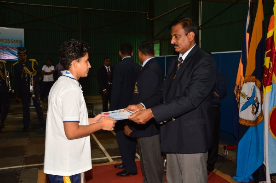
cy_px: 92
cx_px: 138
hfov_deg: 53.2
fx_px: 276
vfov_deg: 36.8
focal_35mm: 36
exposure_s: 1/30
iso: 400
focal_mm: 24
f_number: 5.6
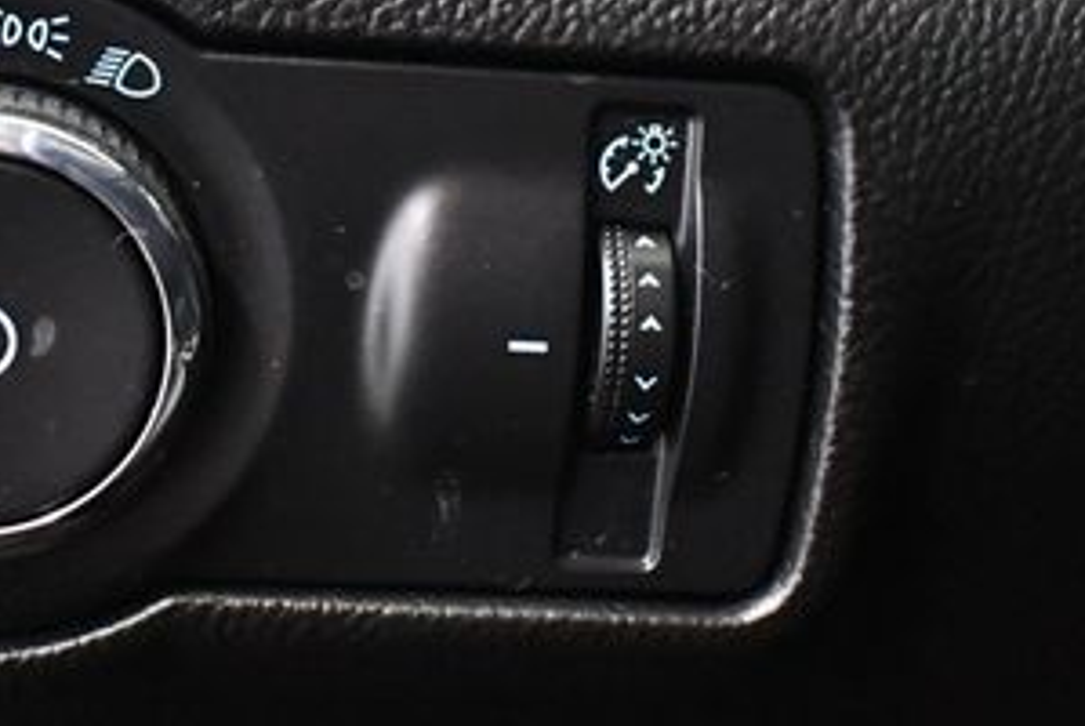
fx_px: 2323
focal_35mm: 77
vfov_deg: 17.6
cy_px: 116
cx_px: 287
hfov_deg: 26.0
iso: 6400
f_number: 3.5
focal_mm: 18
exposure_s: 1/60
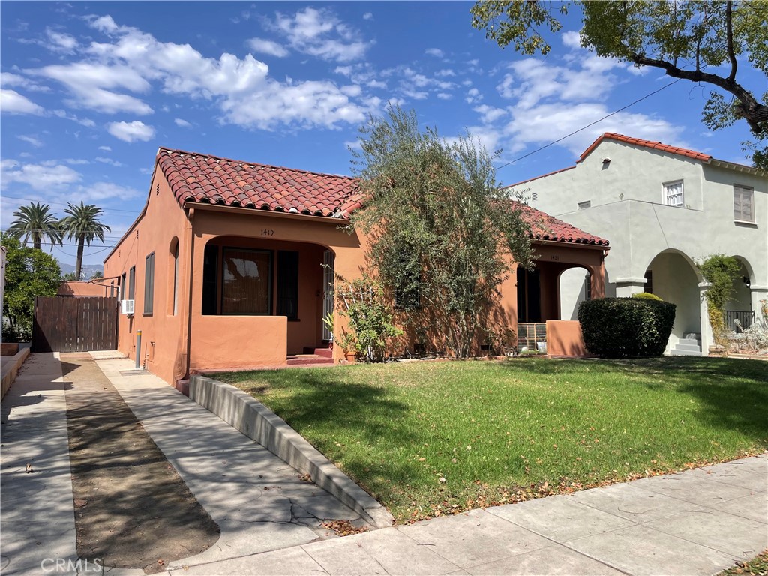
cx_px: 384
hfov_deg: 67.3
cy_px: 288
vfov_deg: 53.1
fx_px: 577
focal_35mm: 26
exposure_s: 1/1208
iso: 32
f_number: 1.6
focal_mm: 4.2
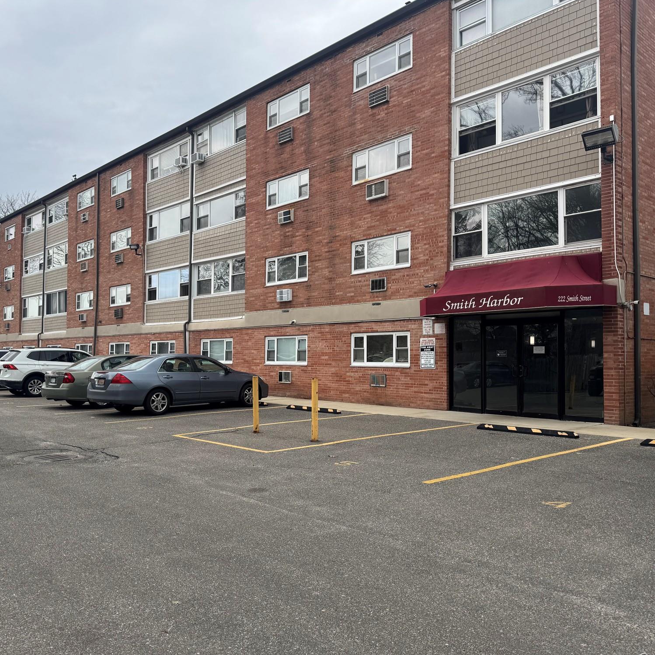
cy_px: 333
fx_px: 621
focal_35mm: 29
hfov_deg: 55.4
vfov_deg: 55.6
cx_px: 280
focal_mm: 6.76
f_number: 1.78
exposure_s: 1/900
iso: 80
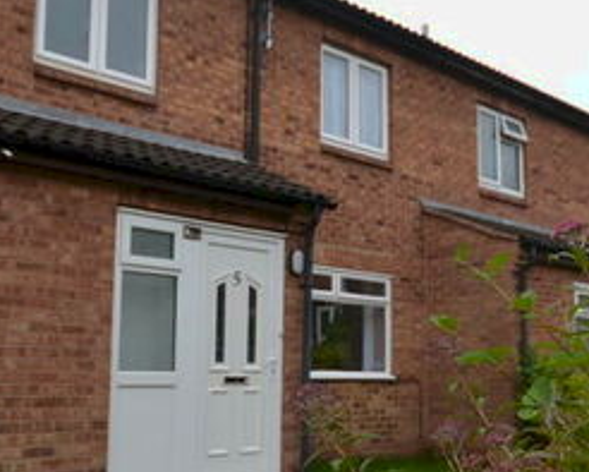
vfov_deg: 37.2
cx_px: 280
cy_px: 284
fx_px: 698
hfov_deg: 45.8
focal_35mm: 40
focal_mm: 10
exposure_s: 1/160
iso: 100
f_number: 6.3
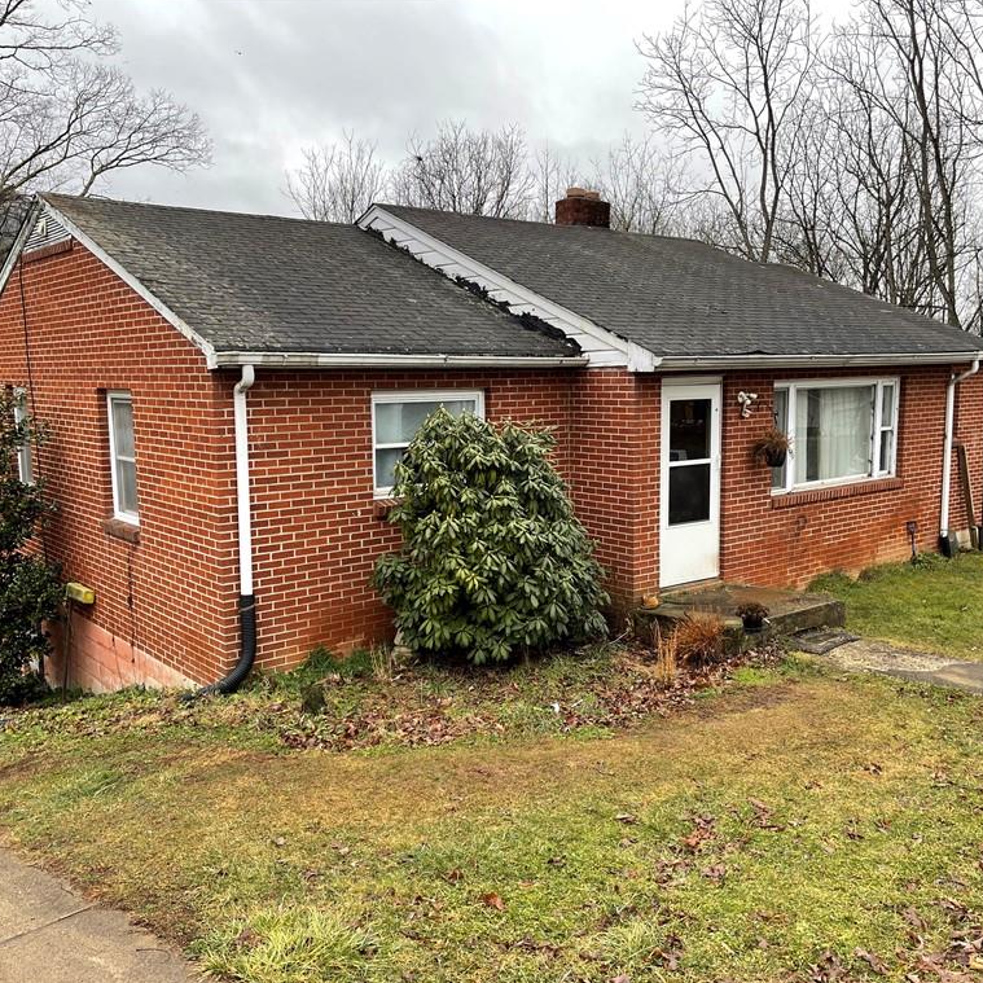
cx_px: 497
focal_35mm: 31
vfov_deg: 52.5
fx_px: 996
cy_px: 491
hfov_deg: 52.5
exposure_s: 1/214
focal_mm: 5.1
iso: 32
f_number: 1.6
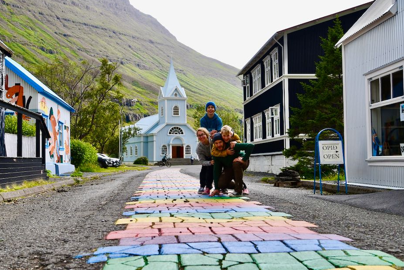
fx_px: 483
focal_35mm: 43
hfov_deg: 45.4
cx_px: 183
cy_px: 144
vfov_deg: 31.2
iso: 400
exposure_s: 1/250
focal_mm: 24
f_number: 3.5
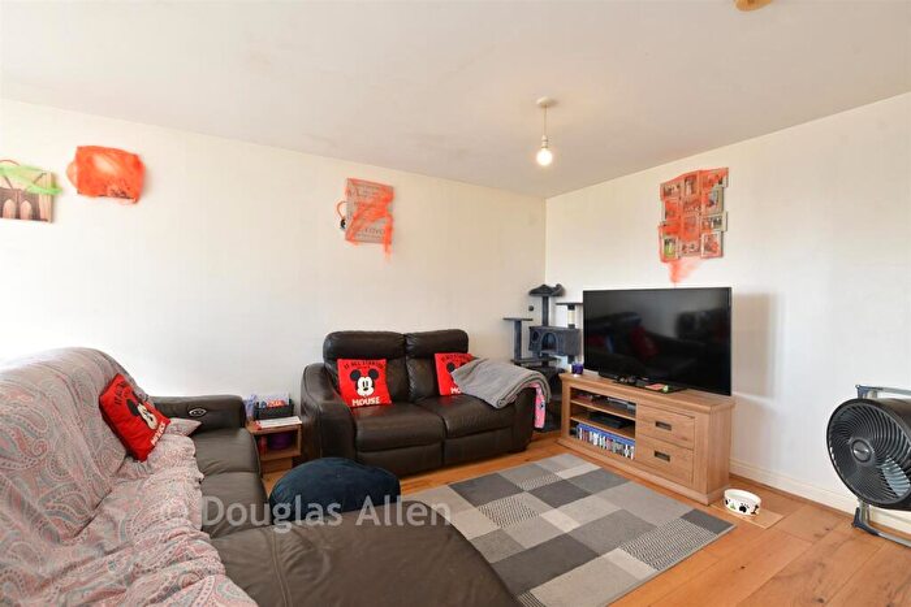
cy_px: 304
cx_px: 456
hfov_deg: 100.4
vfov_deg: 77.4
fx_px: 380
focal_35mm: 15
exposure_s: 1/5
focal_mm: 10
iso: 125
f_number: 8
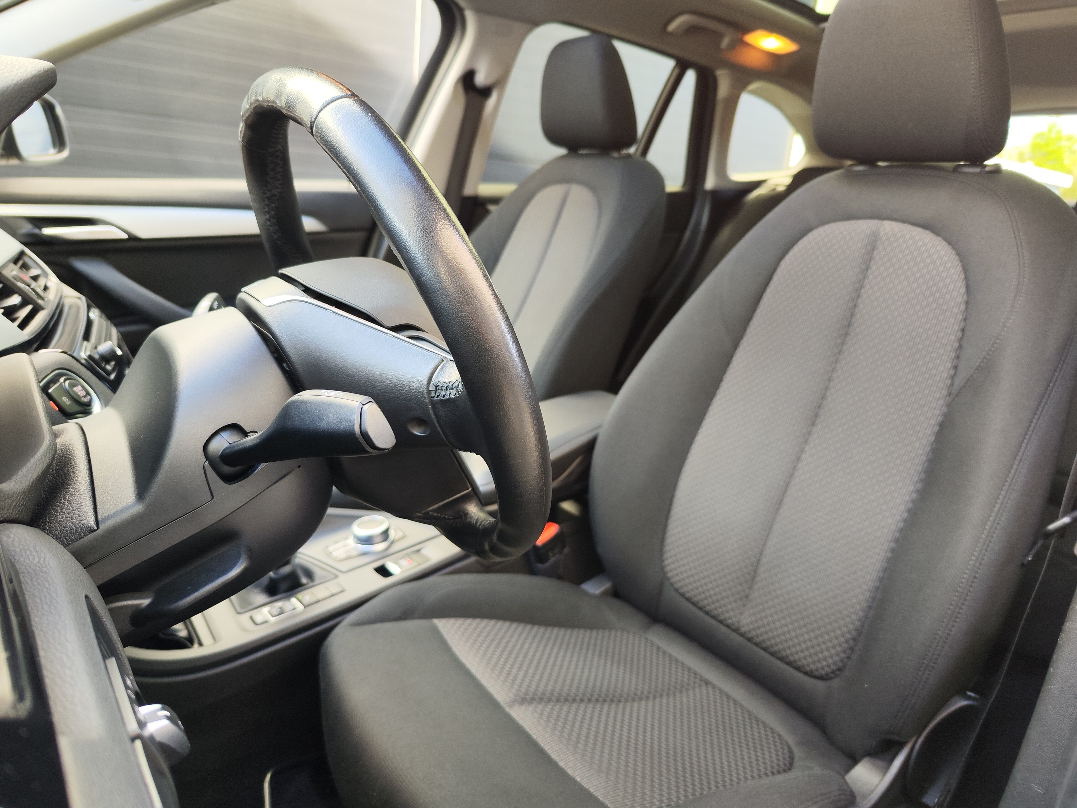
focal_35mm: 23
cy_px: 404
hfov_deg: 73.9
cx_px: 538
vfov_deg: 58.9
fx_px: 716
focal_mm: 7.01
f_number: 1.69
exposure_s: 1/100
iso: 310
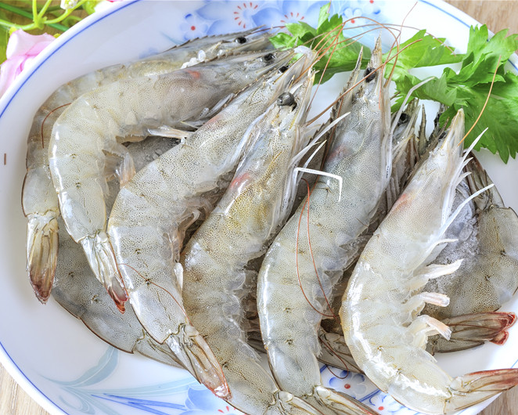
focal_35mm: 102
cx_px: 263
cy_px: 208
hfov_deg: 18.8
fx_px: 1564
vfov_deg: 15.1
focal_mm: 90
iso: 200
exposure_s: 4
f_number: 20
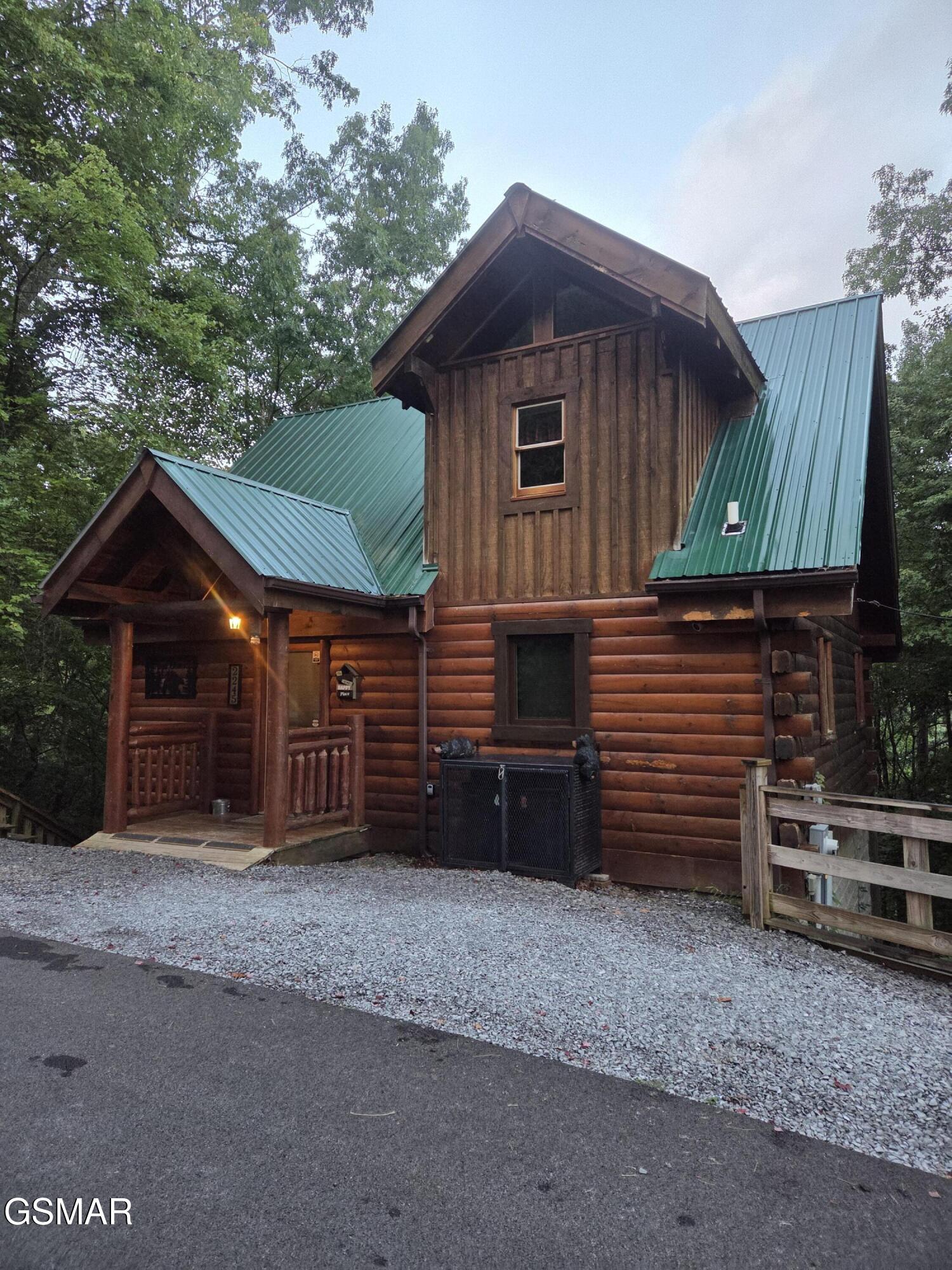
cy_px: 635
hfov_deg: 58.9
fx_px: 843
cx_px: 476
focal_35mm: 23
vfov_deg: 73.9
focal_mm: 5.4
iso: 400
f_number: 1.8
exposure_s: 1/120
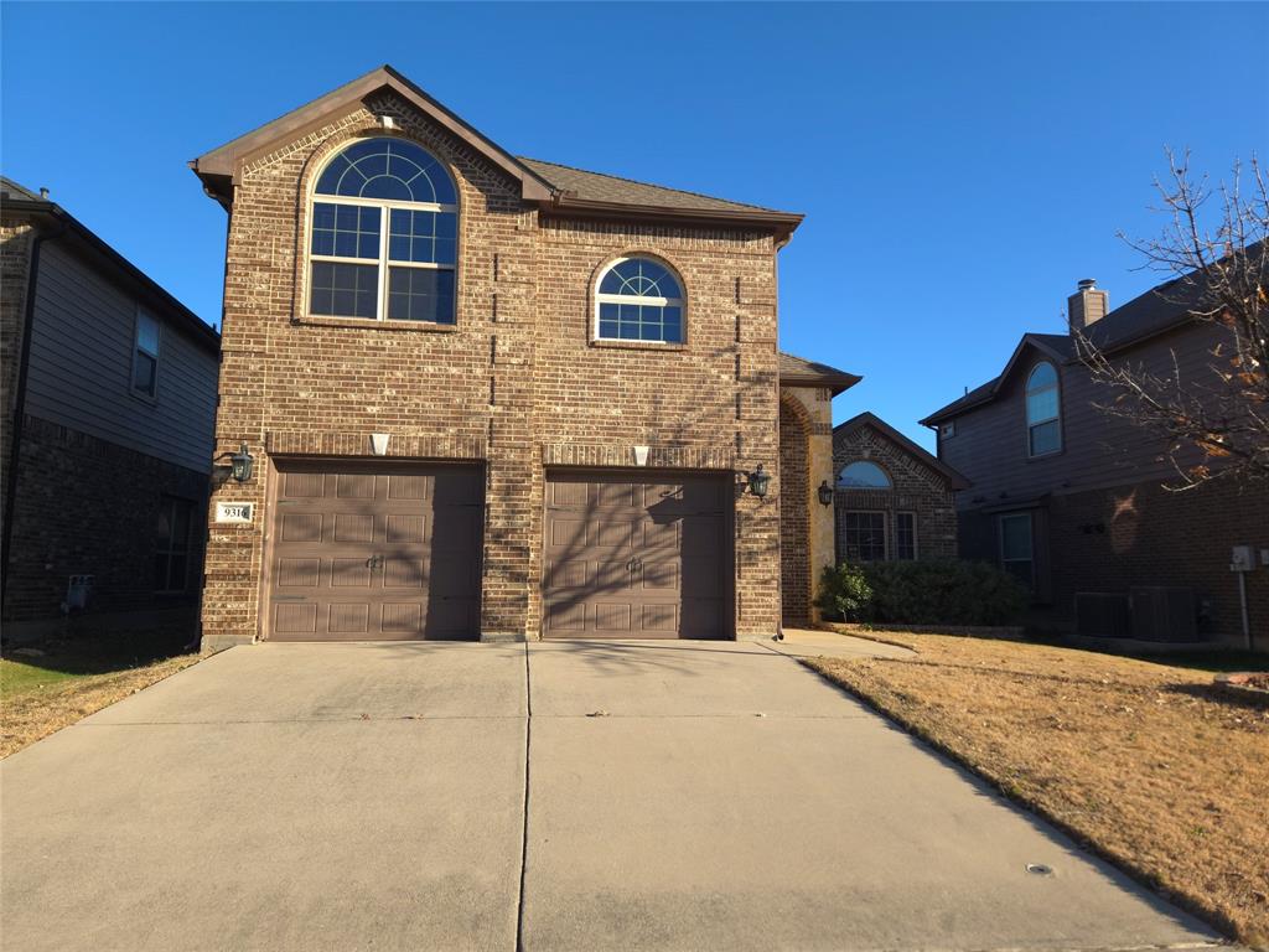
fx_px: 843
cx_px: 634
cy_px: 476
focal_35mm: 23
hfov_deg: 73.9
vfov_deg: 58.9
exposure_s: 1/1116
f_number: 1.8
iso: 50
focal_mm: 5.4
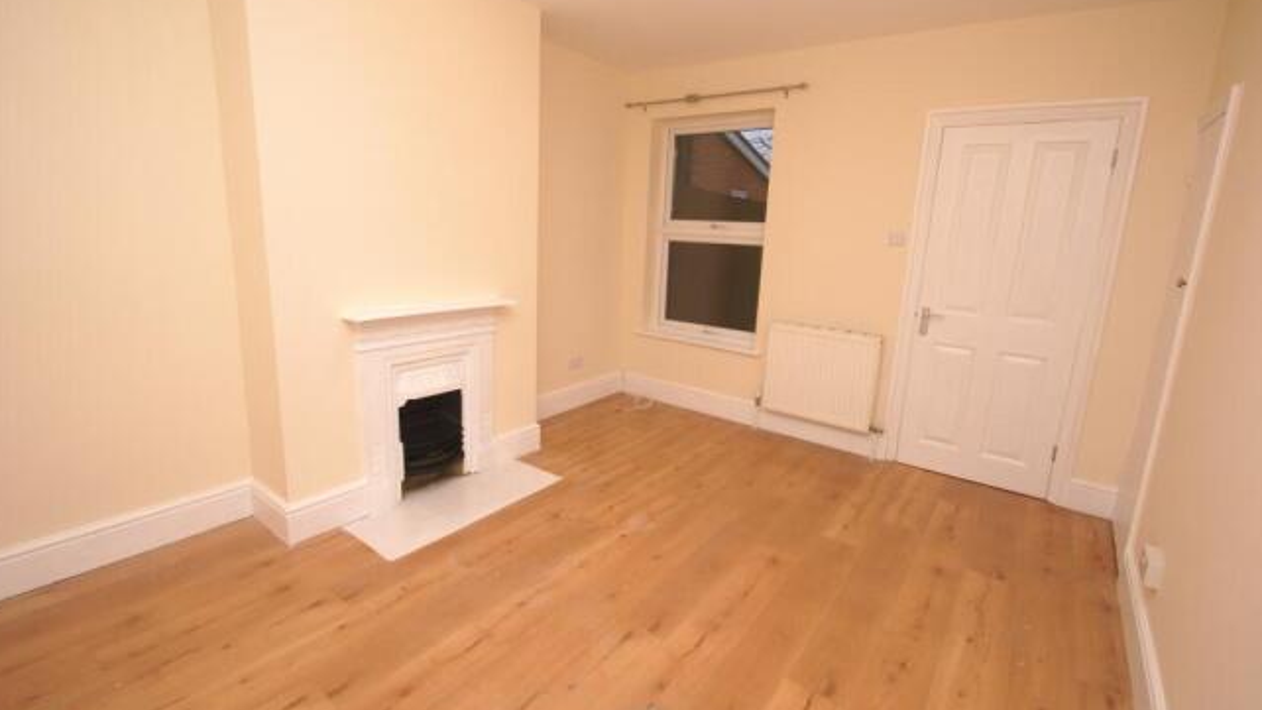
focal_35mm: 16
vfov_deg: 67.0
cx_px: 628
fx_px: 535
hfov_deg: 99.4
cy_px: 337
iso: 400
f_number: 5.6
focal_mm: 10
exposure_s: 1/60
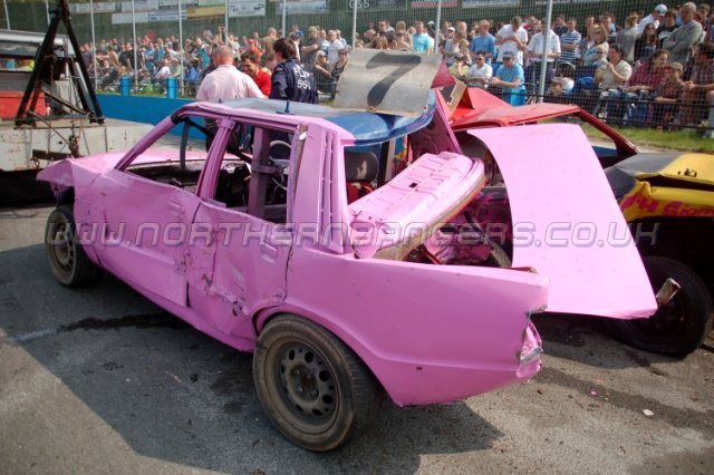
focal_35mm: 27
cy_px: 238
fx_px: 535
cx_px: 357
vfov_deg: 47.9
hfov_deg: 67.4
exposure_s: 1/1000
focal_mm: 18
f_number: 3.5
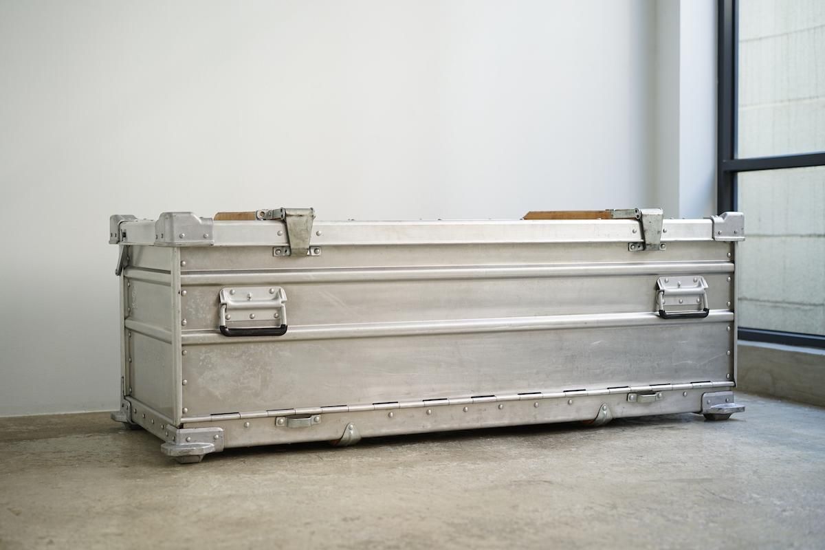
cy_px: 275
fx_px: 1260
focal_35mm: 55
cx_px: 412
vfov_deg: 24.6
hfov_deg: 36.2
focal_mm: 55
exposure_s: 1/100
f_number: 3.5
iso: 250
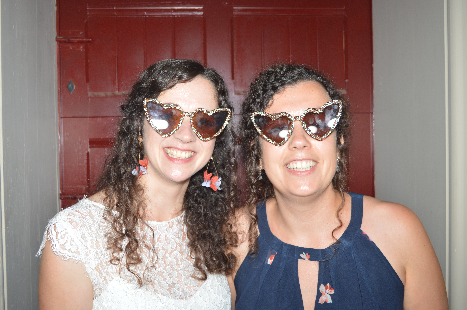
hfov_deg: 49.6
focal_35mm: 39
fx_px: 505
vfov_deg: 34.1
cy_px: 155
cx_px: 234
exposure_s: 1/100
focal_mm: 26
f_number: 5.6
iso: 400
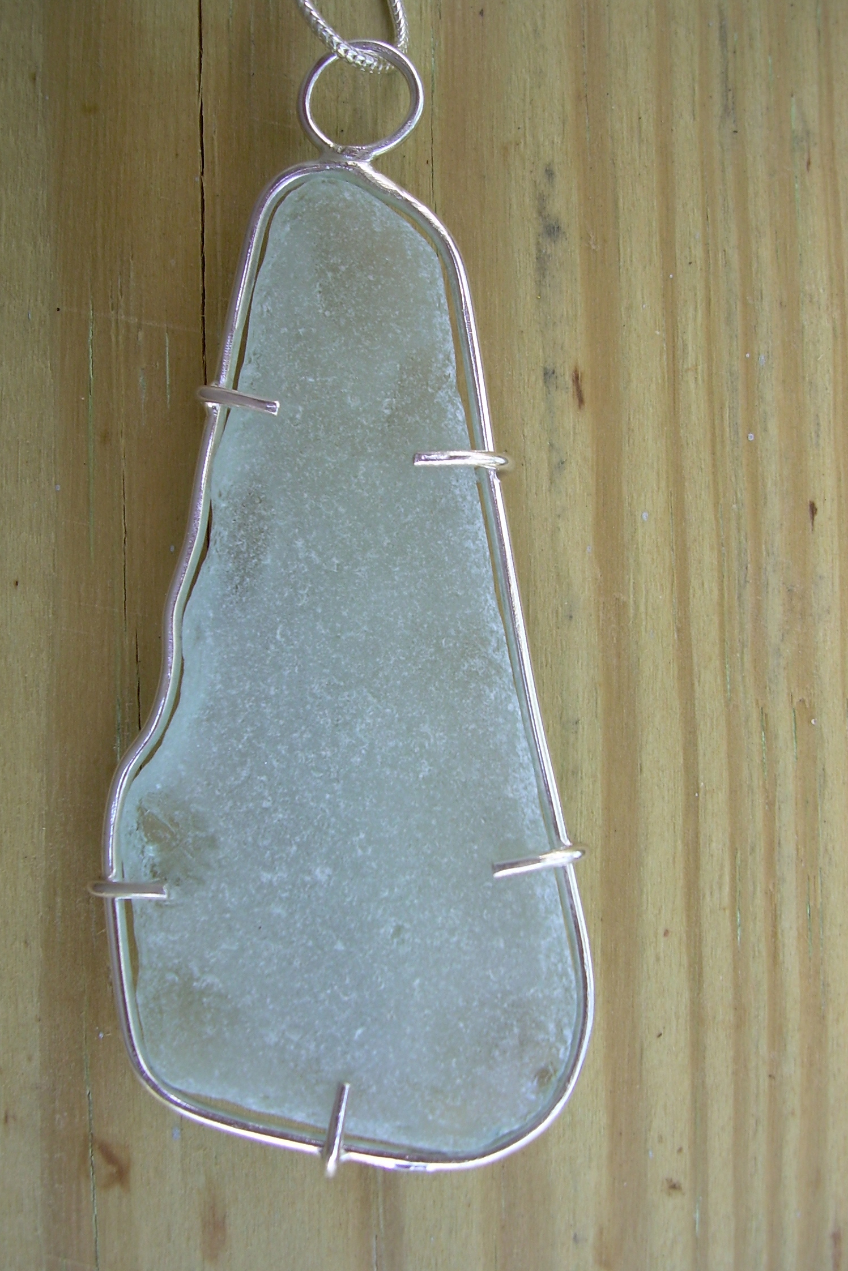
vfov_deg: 48.5
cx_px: 397
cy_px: 631
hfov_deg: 33.4
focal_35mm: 40
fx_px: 1413
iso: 50
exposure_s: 1/55
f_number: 2.8
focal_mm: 6.3
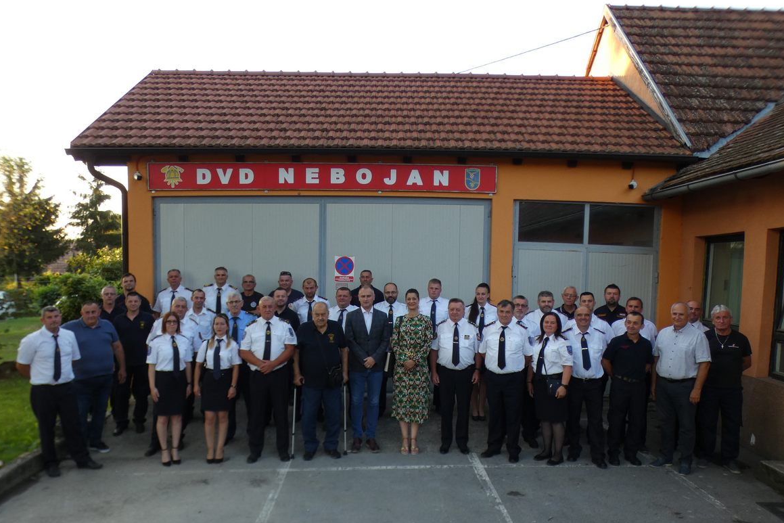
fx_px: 610
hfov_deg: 65.5
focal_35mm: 28
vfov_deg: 46.4
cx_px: 381
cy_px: 277
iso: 125
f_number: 3.1
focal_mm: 4.6
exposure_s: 1/80
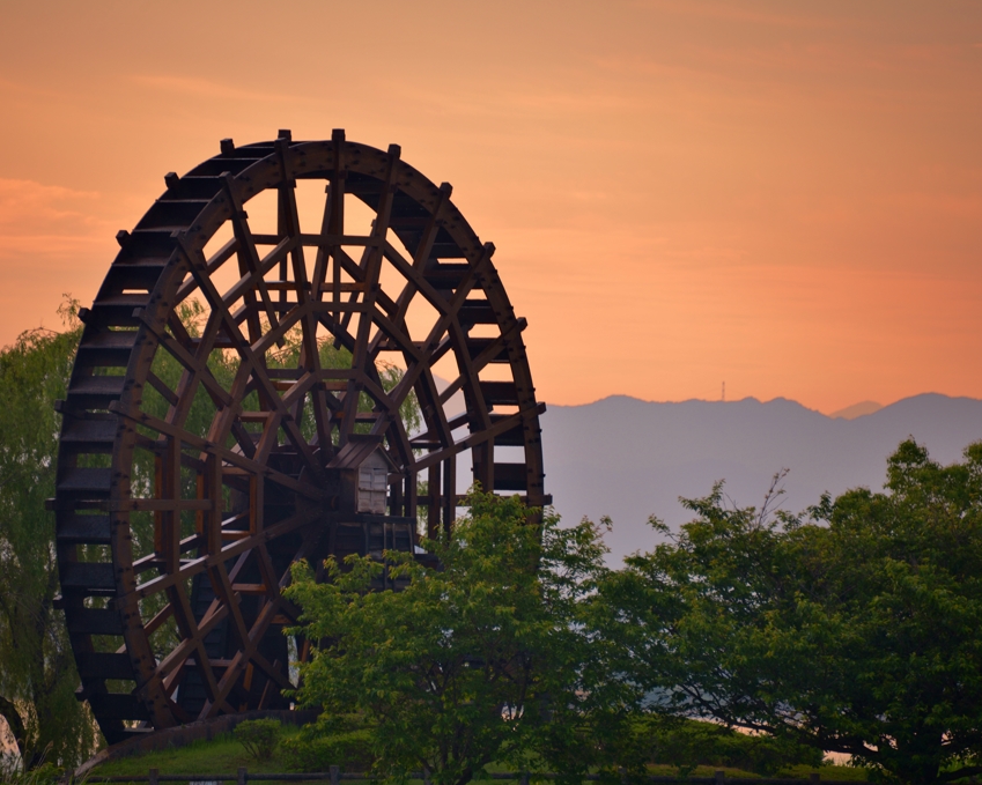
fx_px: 8224
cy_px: 391
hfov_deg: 6.8
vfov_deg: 5.5
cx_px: 430
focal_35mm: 283
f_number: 5.6
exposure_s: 1/125
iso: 100
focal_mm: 250
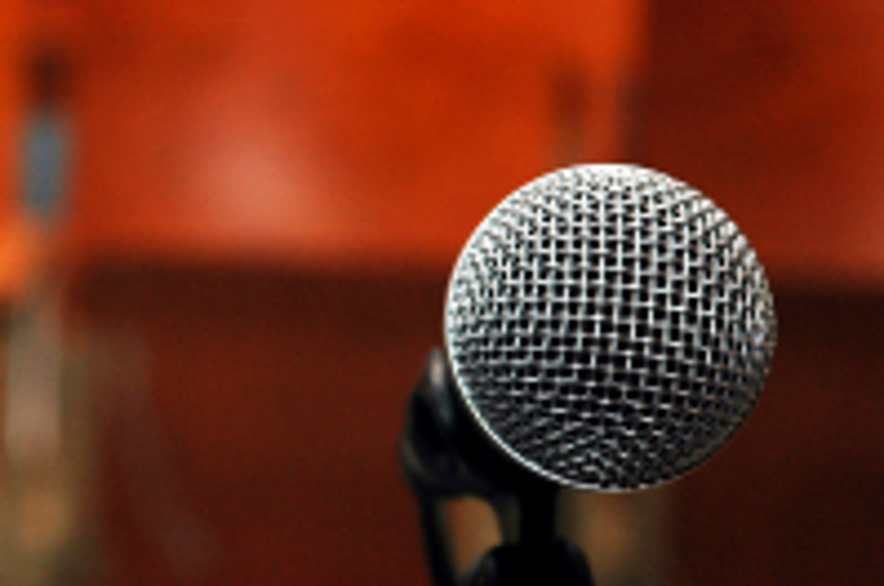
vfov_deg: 7.8
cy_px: 346
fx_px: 4316
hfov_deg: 11.6
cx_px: 104
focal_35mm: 176
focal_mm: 55
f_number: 4.5
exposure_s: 1/60
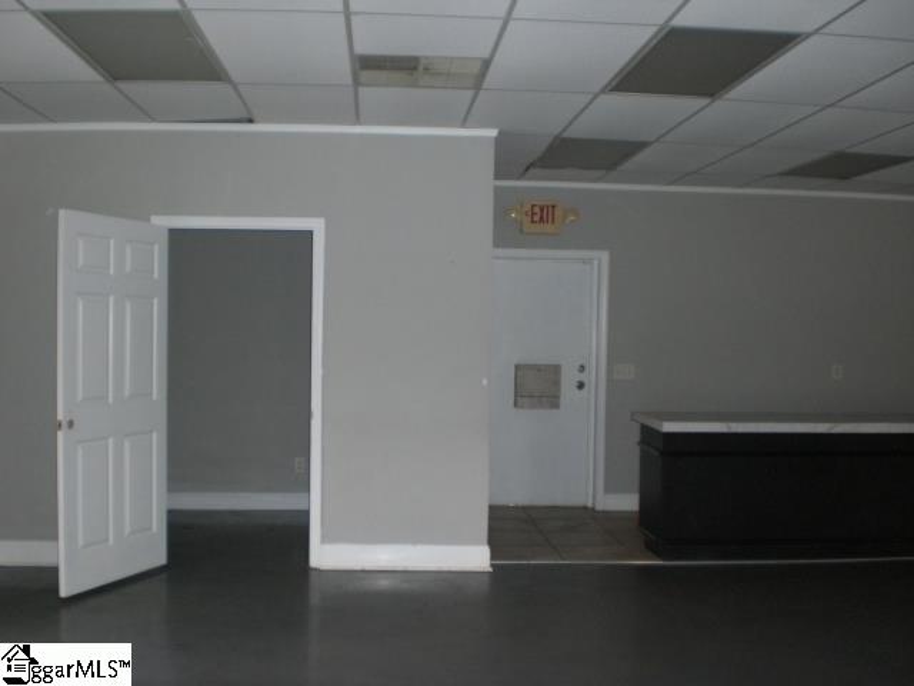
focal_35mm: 38
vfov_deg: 37.7
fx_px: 1003
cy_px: 343
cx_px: 457
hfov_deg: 49.0
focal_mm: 6.3
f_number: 3.1
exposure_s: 1/60
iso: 200
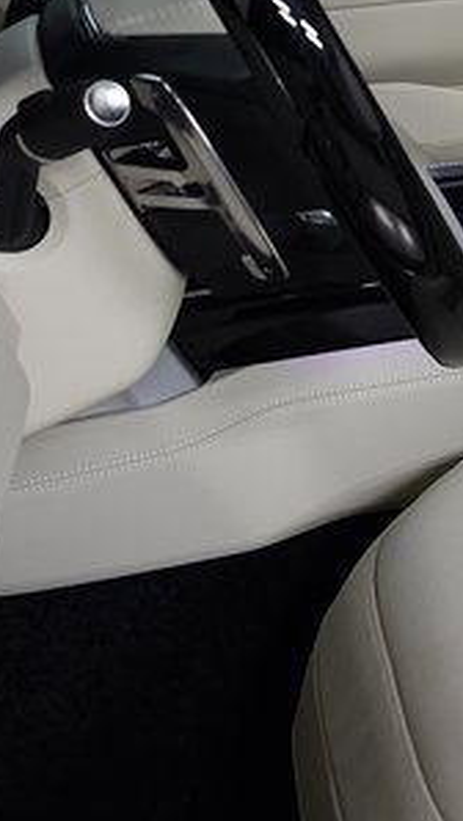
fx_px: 1874
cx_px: 730
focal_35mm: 86
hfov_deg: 13.2
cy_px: 251
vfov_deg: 24.6
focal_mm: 6.3
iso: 50
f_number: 1.7
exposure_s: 1/60
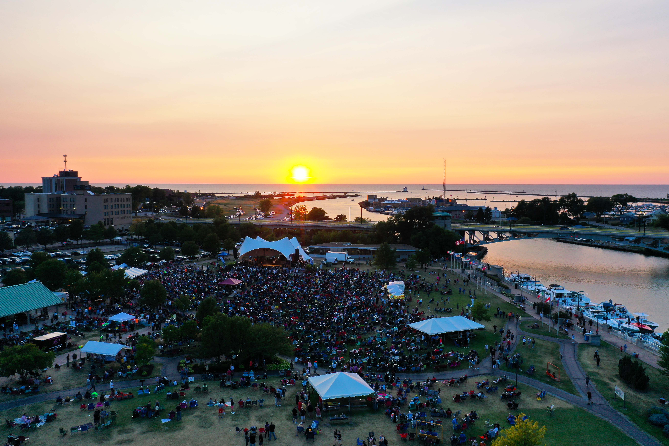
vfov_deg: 46.4
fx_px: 520
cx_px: 334
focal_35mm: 28
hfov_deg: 65.5
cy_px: 223
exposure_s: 1/100
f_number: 4
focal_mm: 10.26
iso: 100
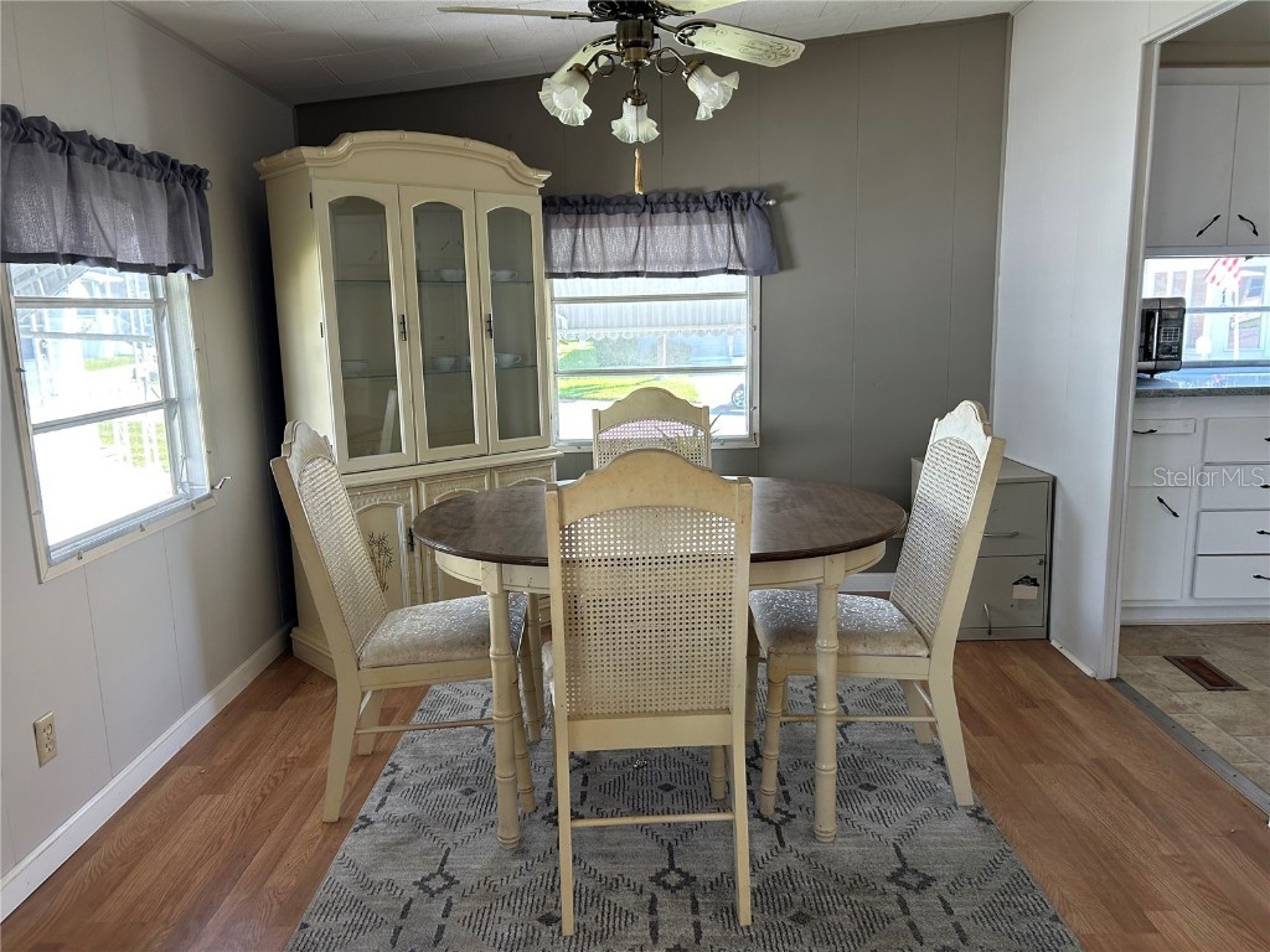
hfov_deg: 67.3
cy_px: 476
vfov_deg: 53.1
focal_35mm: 26
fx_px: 954
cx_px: 635
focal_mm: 5.7
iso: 100
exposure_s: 1/121
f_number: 1.5
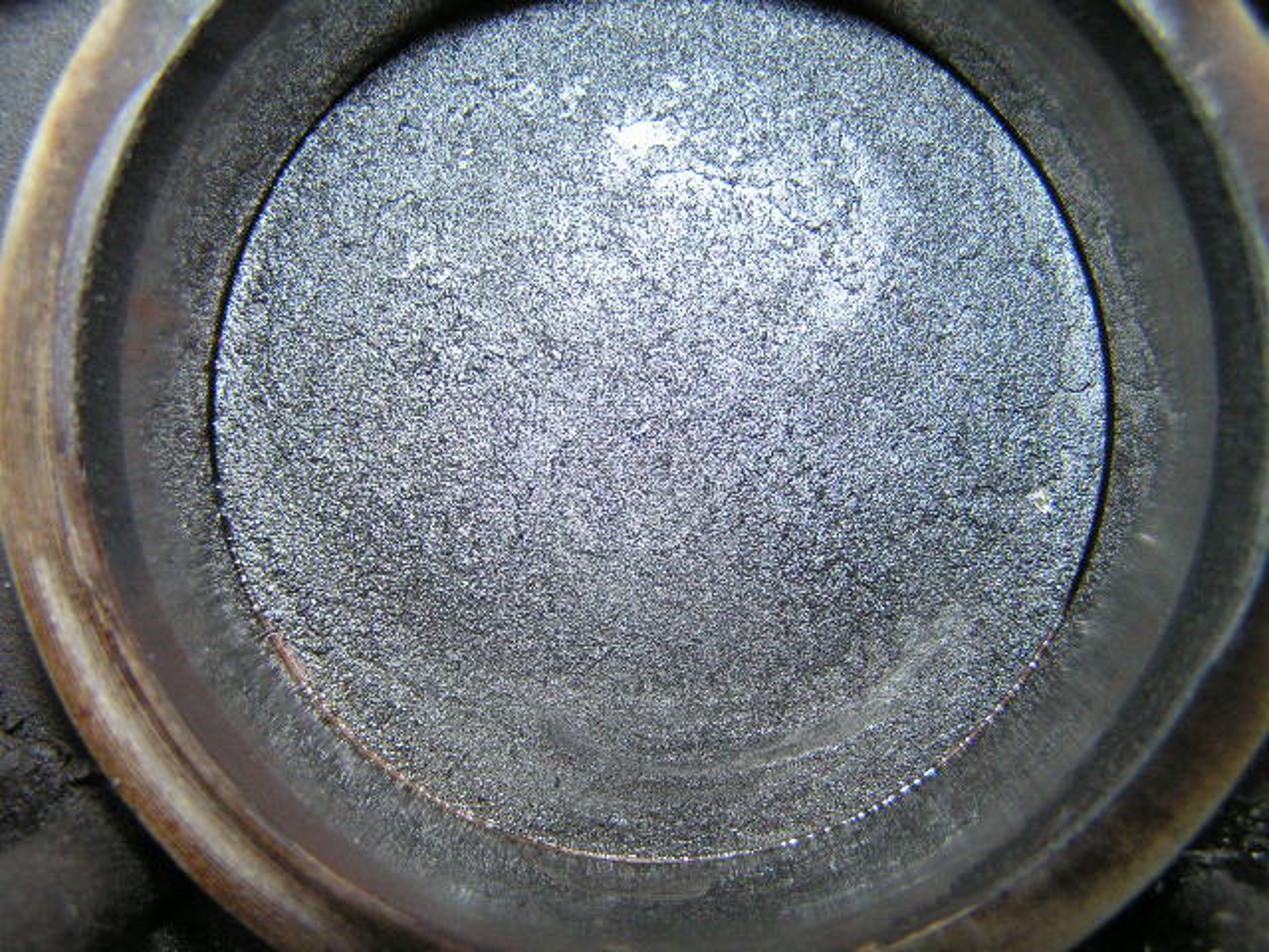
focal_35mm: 38
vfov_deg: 37.7
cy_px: 476
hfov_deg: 49.0
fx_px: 1393
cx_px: 634
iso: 200
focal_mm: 6.3
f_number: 2.8
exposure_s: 1/250
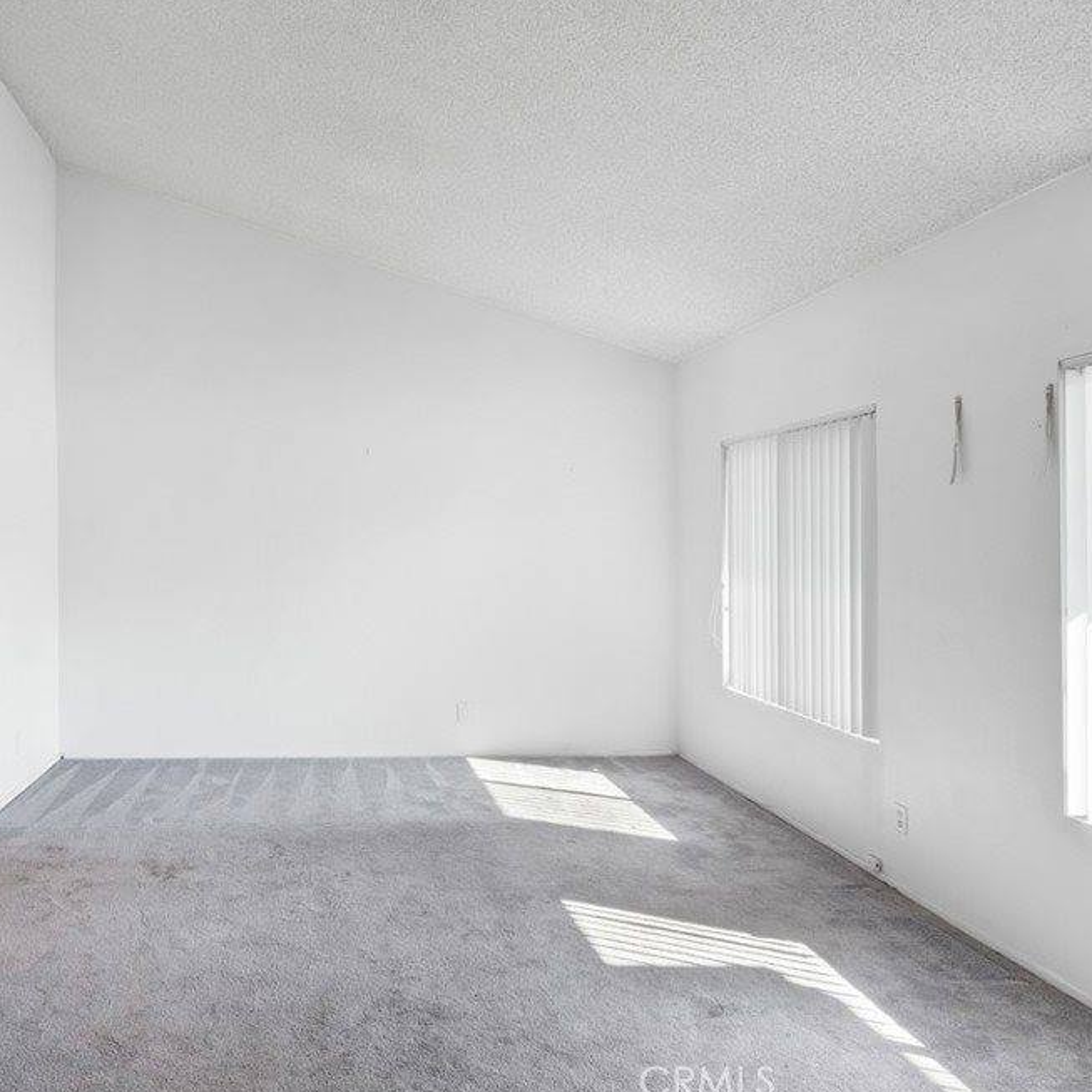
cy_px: 534
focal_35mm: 24
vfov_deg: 65.0
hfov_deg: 62.5
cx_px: 321
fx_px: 857
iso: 100
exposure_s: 3.2
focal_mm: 18
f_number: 20
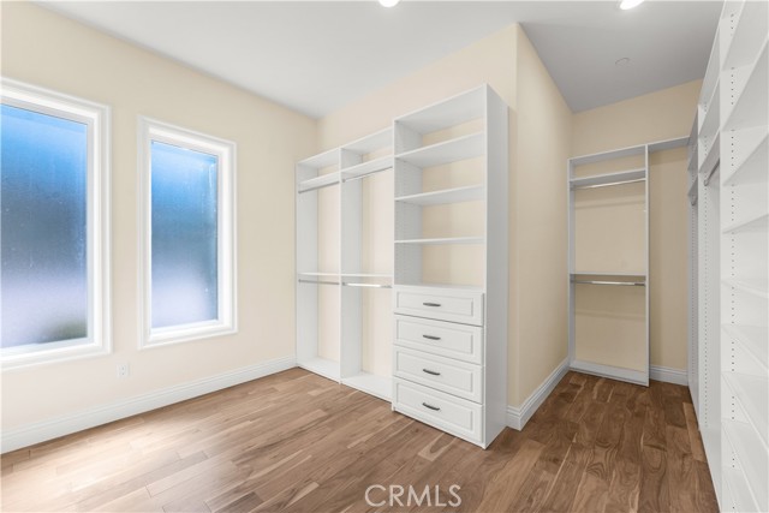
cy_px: 256
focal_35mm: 14
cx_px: 384
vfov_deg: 81.2
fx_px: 299
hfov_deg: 104.2
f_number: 8
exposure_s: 1/60
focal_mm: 14
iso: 3200
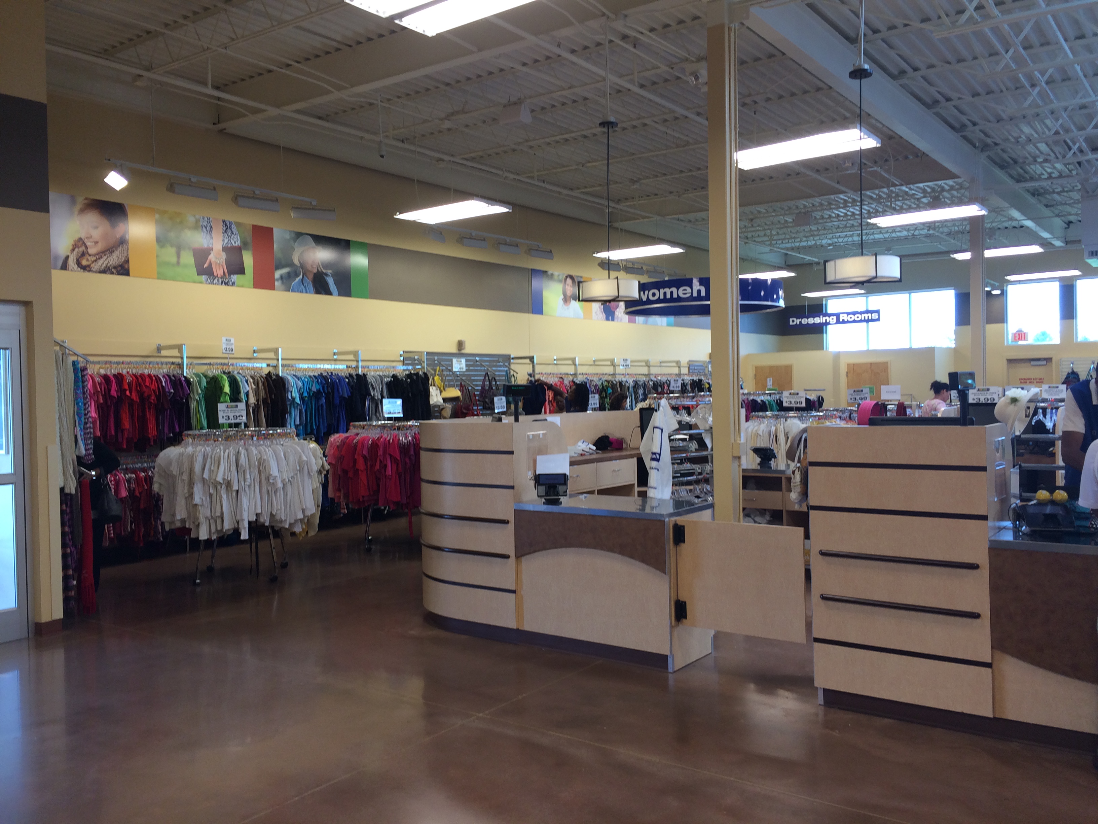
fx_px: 920
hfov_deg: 61.7
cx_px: 549
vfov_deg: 48.2
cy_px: 412
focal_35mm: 29
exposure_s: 1/60
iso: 40
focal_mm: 4.15
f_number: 2.2
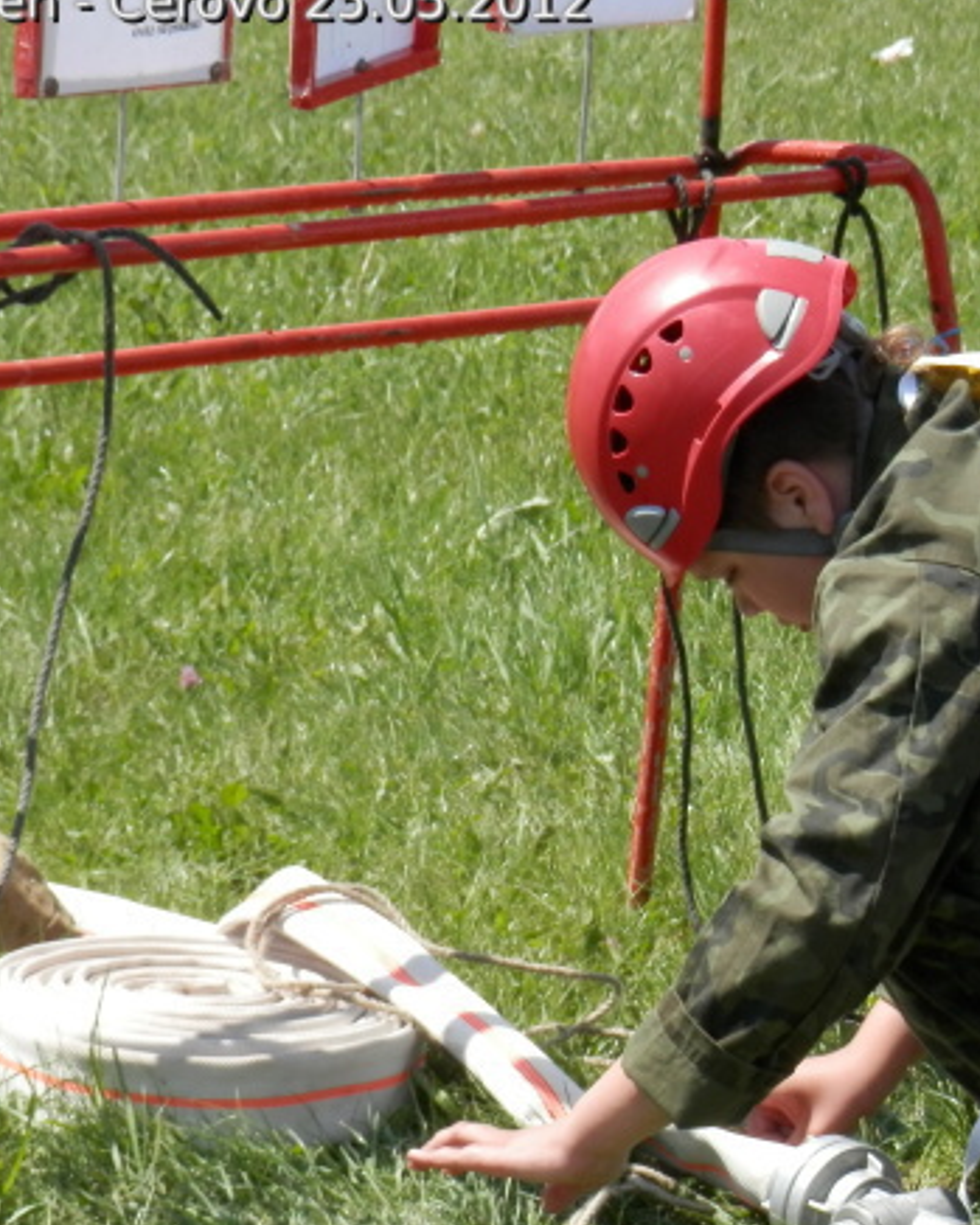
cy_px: 738
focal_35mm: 232
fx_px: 8408
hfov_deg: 6.7
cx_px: 896
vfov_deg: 8.3
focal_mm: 25.1
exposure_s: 1/250
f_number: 5.4
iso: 80
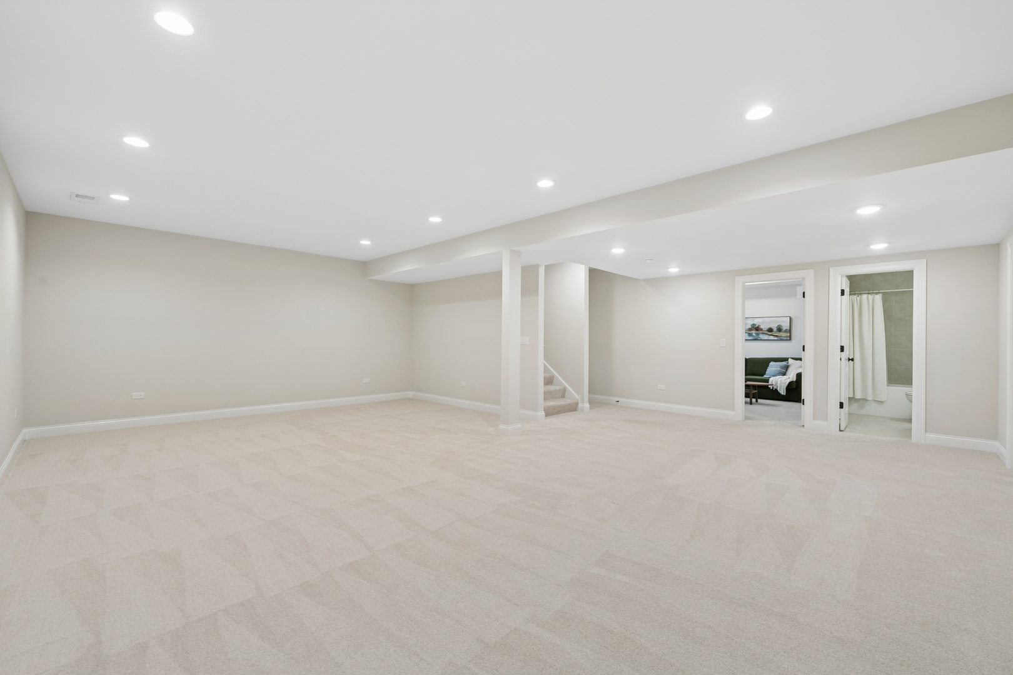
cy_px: 338
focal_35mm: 15
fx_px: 422
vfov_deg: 77.3
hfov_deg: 100.4
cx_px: 506
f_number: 8
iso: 250
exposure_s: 1/15
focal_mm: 15
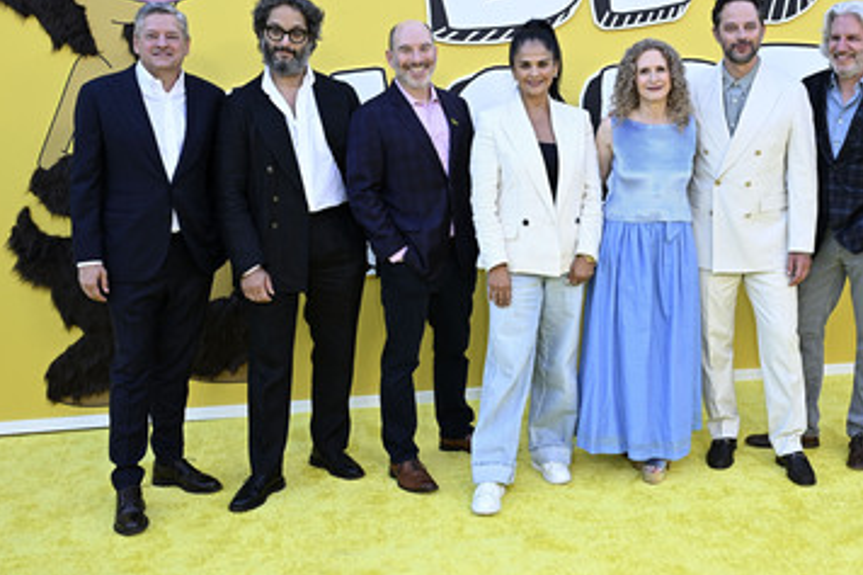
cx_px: 539
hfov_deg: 50.2
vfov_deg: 35.0
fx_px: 910
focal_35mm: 38
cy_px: 262
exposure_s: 1/200
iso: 800
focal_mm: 30
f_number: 7.1
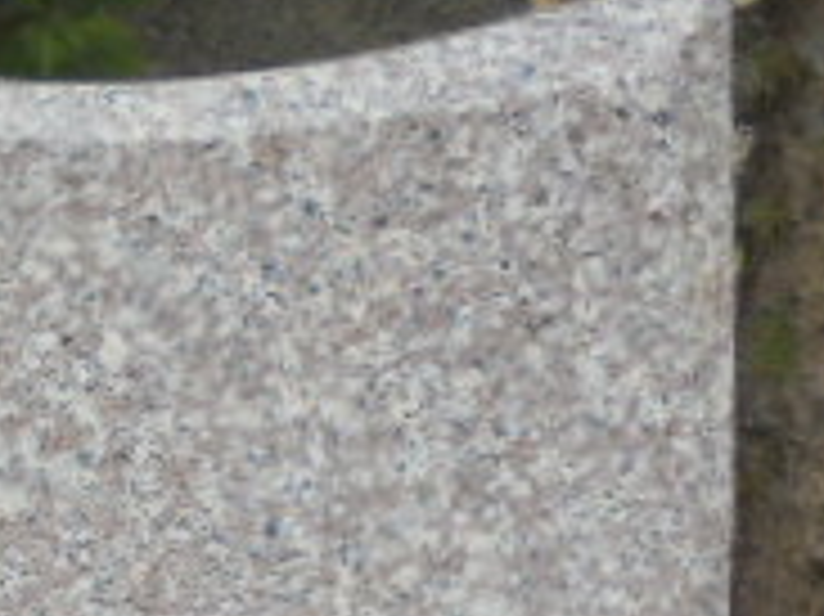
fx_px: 2165
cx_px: -185
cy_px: 688
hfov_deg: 20.1
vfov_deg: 15.7
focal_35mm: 91
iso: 100
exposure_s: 1/60
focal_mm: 4.6
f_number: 3.5
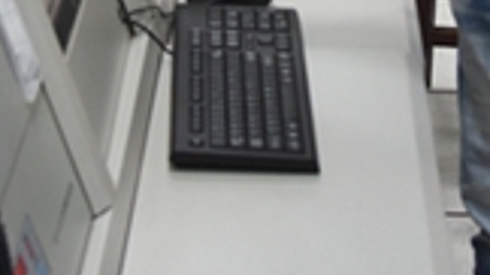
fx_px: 1935
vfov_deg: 7.8
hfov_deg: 14.4
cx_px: 284
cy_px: -257
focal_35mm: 149
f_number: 4
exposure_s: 1/40
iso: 1000
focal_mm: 24
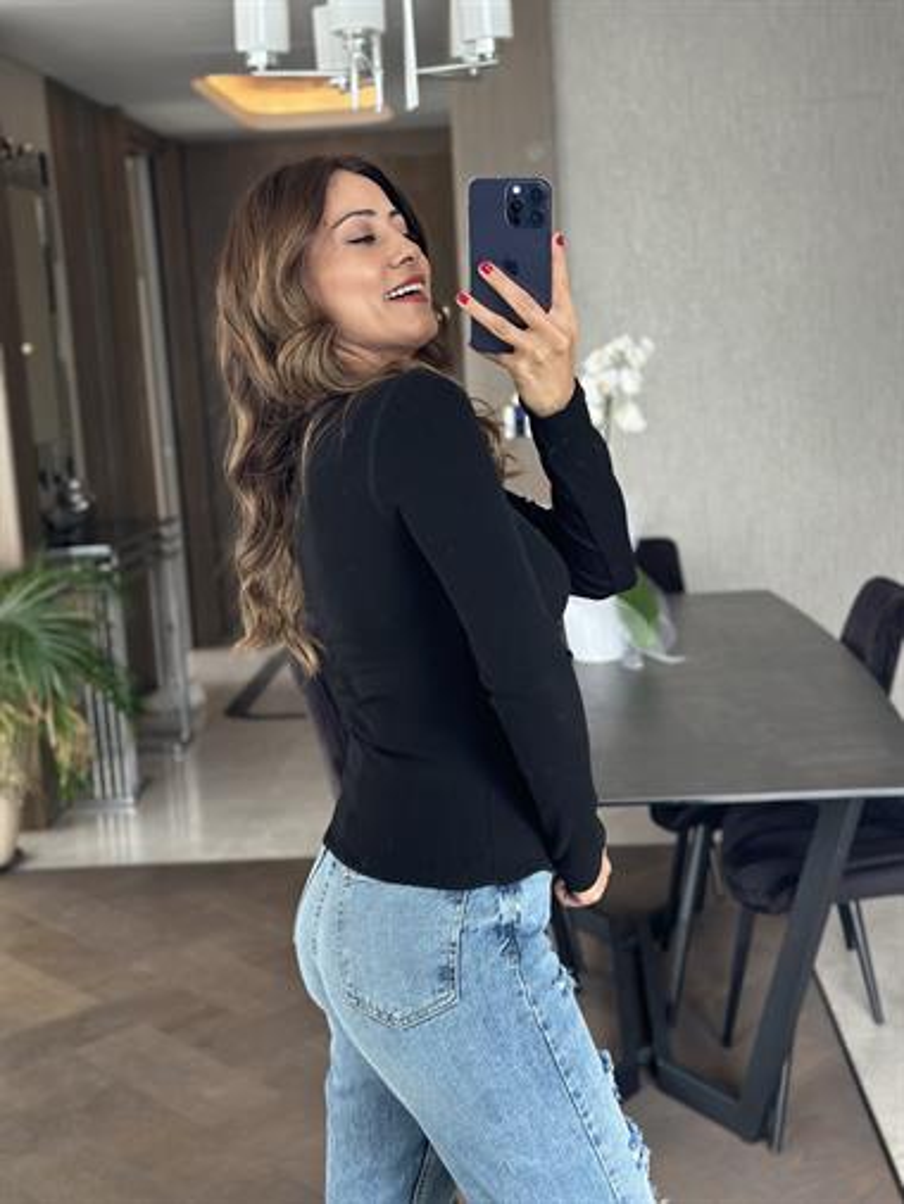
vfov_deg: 39.6
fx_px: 1670
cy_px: 602
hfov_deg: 30.3
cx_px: 452
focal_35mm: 48
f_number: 1.78
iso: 160
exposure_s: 1/50
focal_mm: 6.86
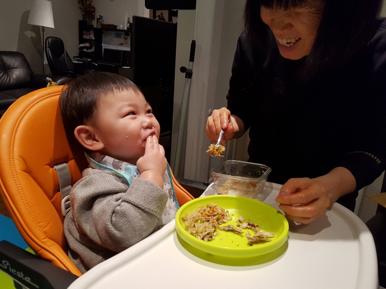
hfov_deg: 65.3
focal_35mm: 27
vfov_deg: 51.3
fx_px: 301
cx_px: 187
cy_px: 145
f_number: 1.7
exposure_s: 1/40
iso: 160
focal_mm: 4.2
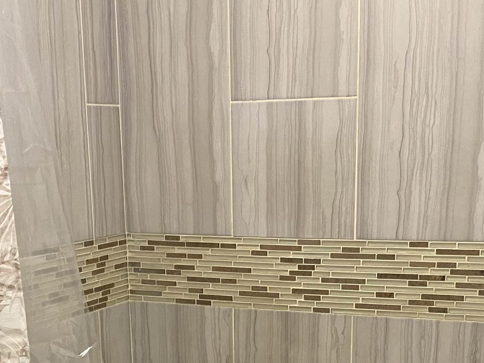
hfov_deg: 29.0
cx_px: 223
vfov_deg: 20.7
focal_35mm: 67
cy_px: 420
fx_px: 937
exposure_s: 1/60
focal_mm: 4.25
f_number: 1.8
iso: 100
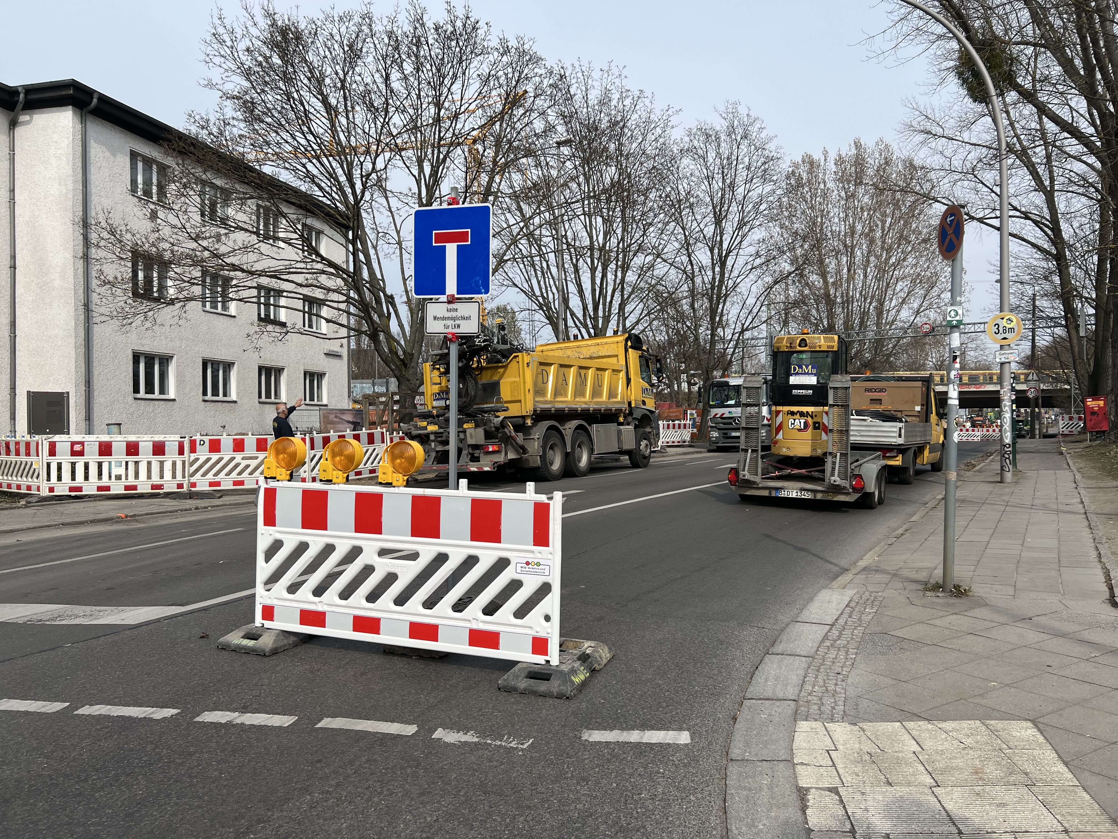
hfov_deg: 67.3
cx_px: 559
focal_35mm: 26
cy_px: 420
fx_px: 840
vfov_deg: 53.1
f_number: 1.5
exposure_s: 1/4630
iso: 50
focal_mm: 5.7
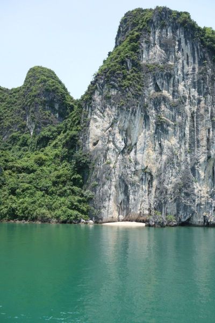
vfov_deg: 49.6
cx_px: 108
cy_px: 162
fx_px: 349
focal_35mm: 39
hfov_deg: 34.2
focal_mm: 14.57
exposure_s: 1/800
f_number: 7.1
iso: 800
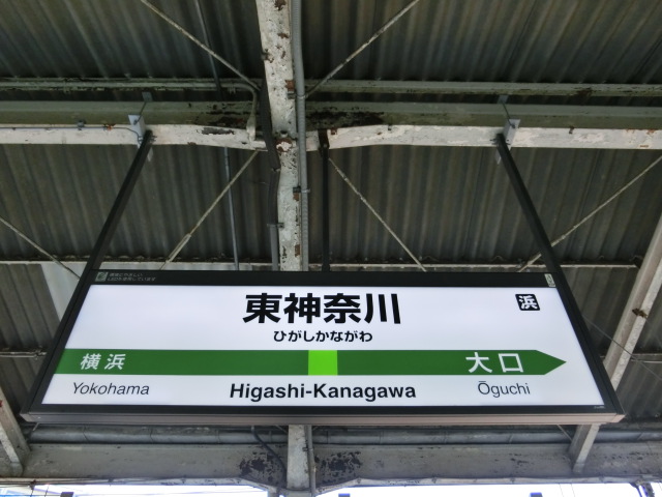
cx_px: 331
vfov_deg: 54.9
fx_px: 478
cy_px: 248
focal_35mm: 25
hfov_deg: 69.4
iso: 160
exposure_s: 1/125
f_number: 3.5
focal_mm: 4.5
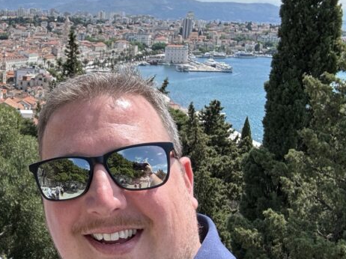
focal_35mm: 51
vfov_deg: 28.5
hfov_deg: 34.4
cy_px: 128
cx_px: 6
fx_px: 509
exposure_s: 1/772
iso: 25
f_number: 1.9
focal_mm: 2.69
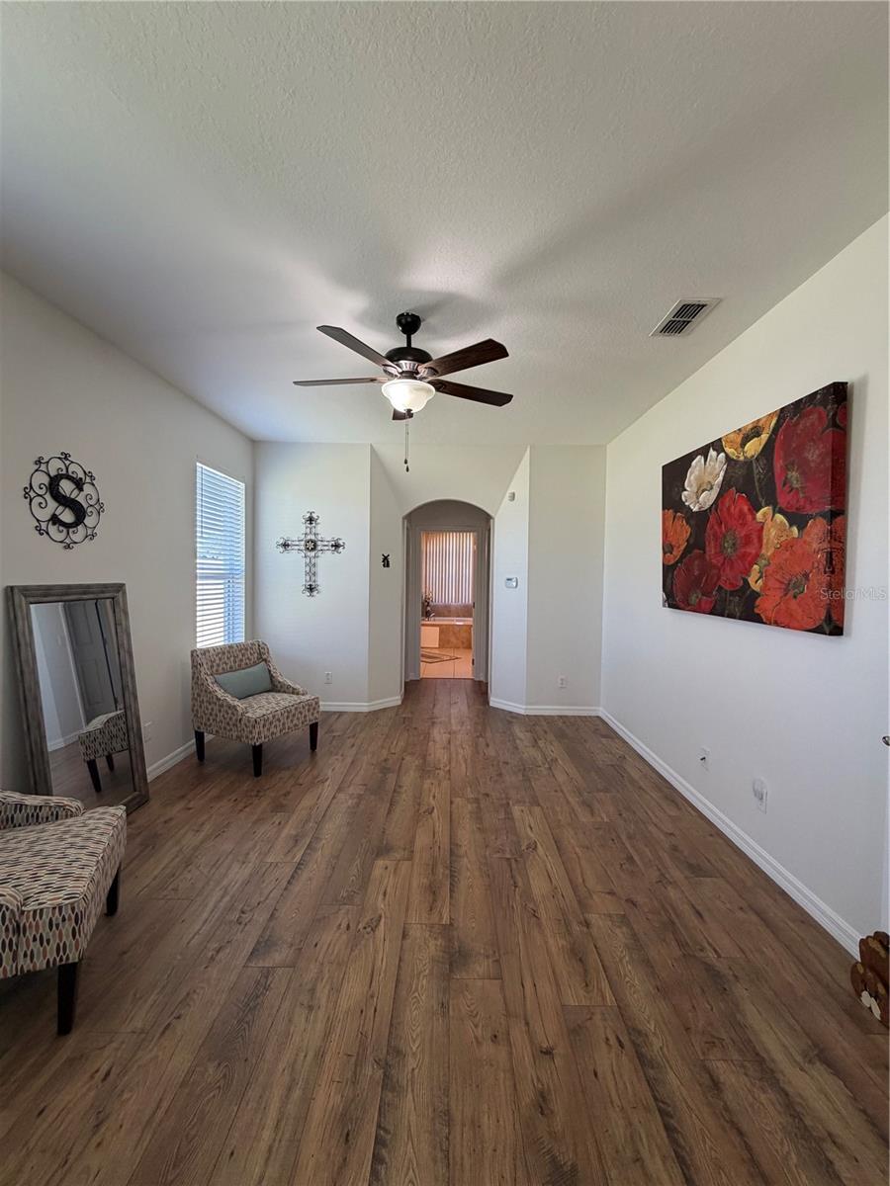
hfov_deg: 85.7
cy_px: 593
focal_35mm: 14
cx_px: 445
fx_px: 480
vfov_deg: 102.1
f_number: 2.2
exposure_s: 1/120
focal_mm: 2.22
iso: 200
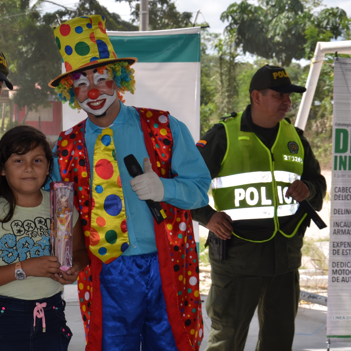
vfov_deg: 18.5
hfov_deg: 18.3
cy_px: 211
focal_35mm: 94
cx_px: 66
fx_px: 1078
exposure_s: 1/250
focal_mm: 40
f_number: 6.3
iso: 100
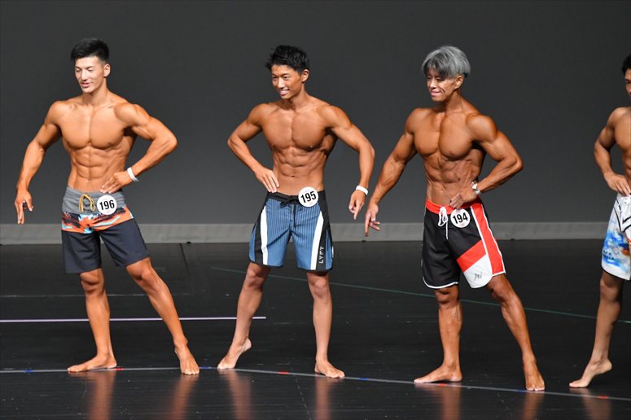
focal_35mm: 300
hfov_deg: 6.9
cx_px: 316
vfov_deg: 4.6
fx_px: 5256
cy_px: 210
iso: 4000
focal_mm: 200
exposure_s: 1/400
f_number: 5.6
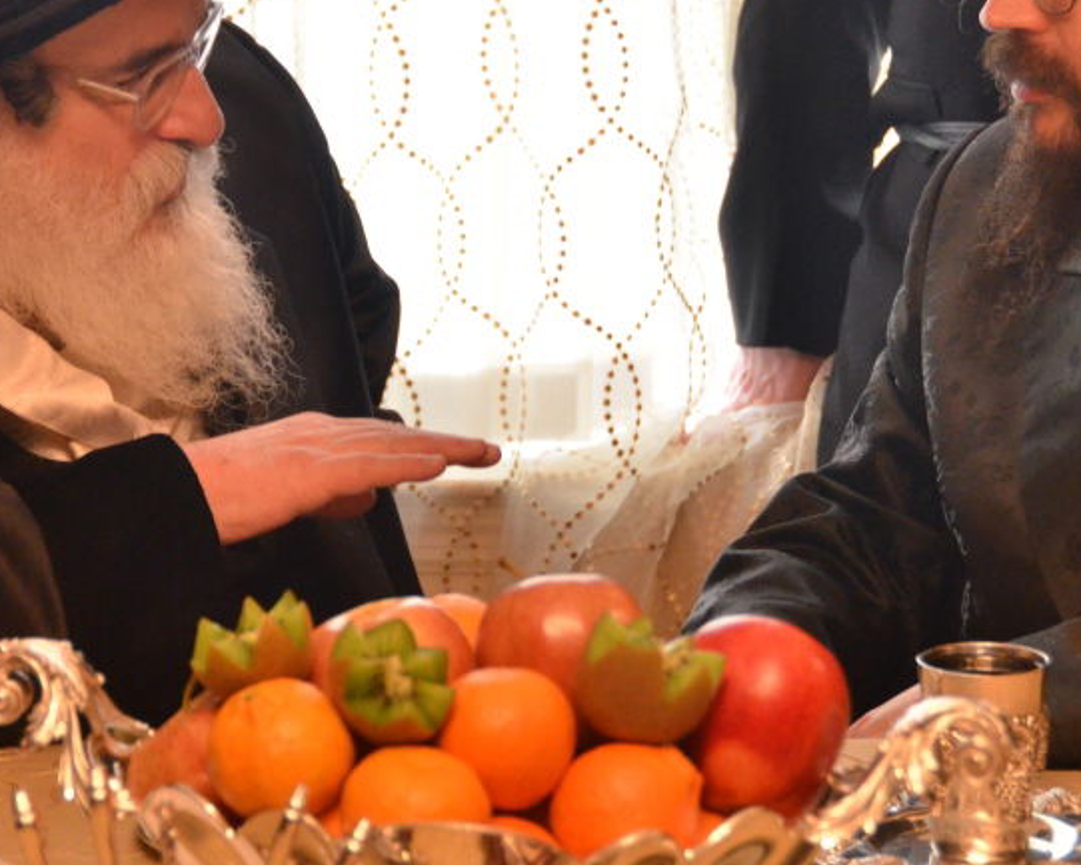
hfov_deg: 12.9
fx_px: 4768
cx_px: 577
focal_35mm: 149
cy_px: 248
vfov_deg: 10.4
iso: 2000
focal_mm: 56
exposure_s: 1/80
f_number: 5
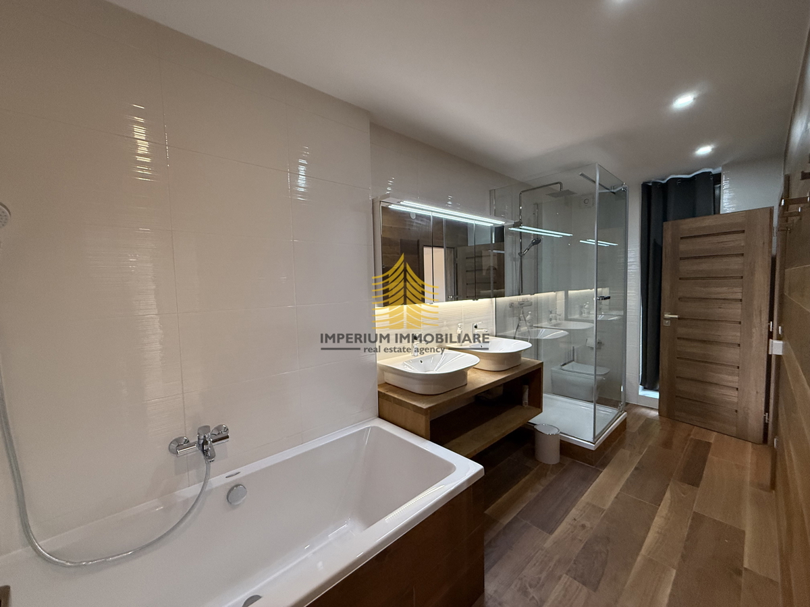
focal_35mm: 14
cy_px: 304
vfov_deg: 85.7
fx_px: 328
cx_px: 405
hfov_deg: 102.1
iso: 320
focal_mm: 2.22
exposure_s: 1/81
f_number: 2.2
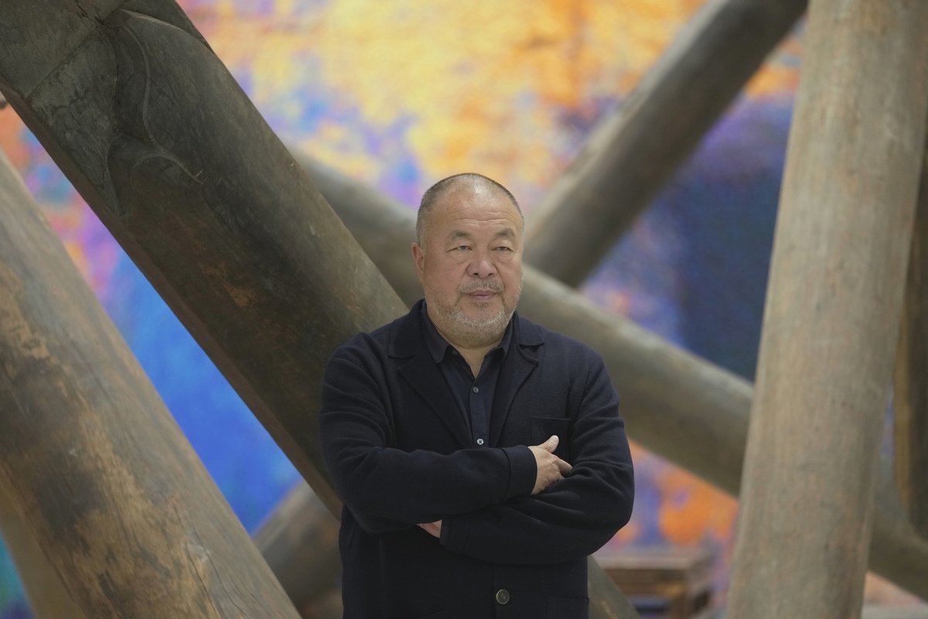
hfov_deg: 10.3
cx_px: 464
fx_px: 5155
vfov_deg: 6.9
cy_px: 310
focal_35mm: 200
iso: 1600
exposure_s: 1/100
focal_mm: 200
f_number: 2.8
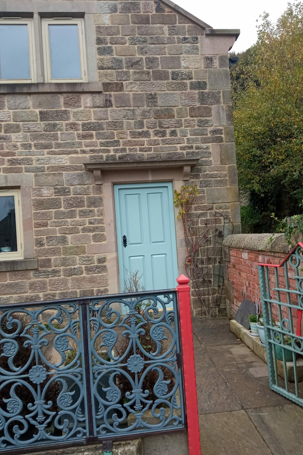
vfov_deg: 63.7
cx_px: 172
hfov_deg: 44.8
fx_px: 366
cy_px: 221
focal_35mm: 29
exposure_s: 1/105
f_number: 2.2
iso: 111
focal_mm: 3.79
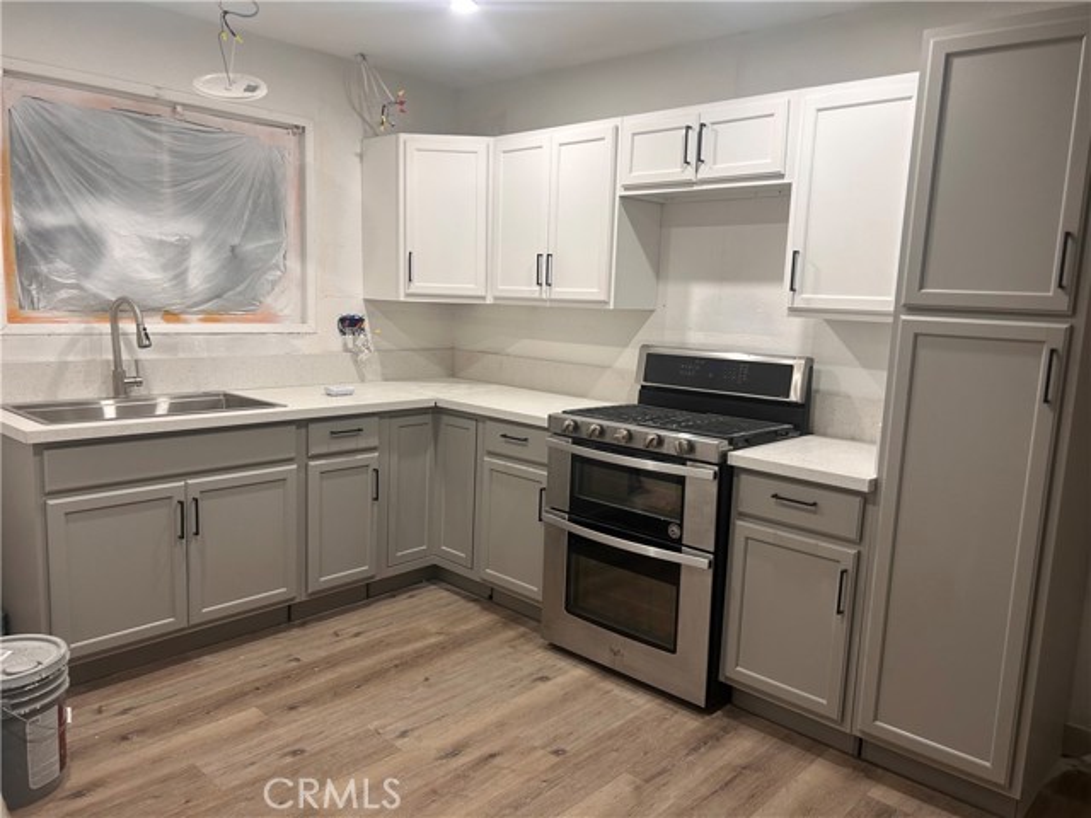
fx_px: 819
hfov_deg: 67.3
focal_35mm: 26
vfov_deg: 53.1
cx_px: 546
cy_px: 409
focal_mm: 5.7
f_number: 1.5
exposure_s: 1/60
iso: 80
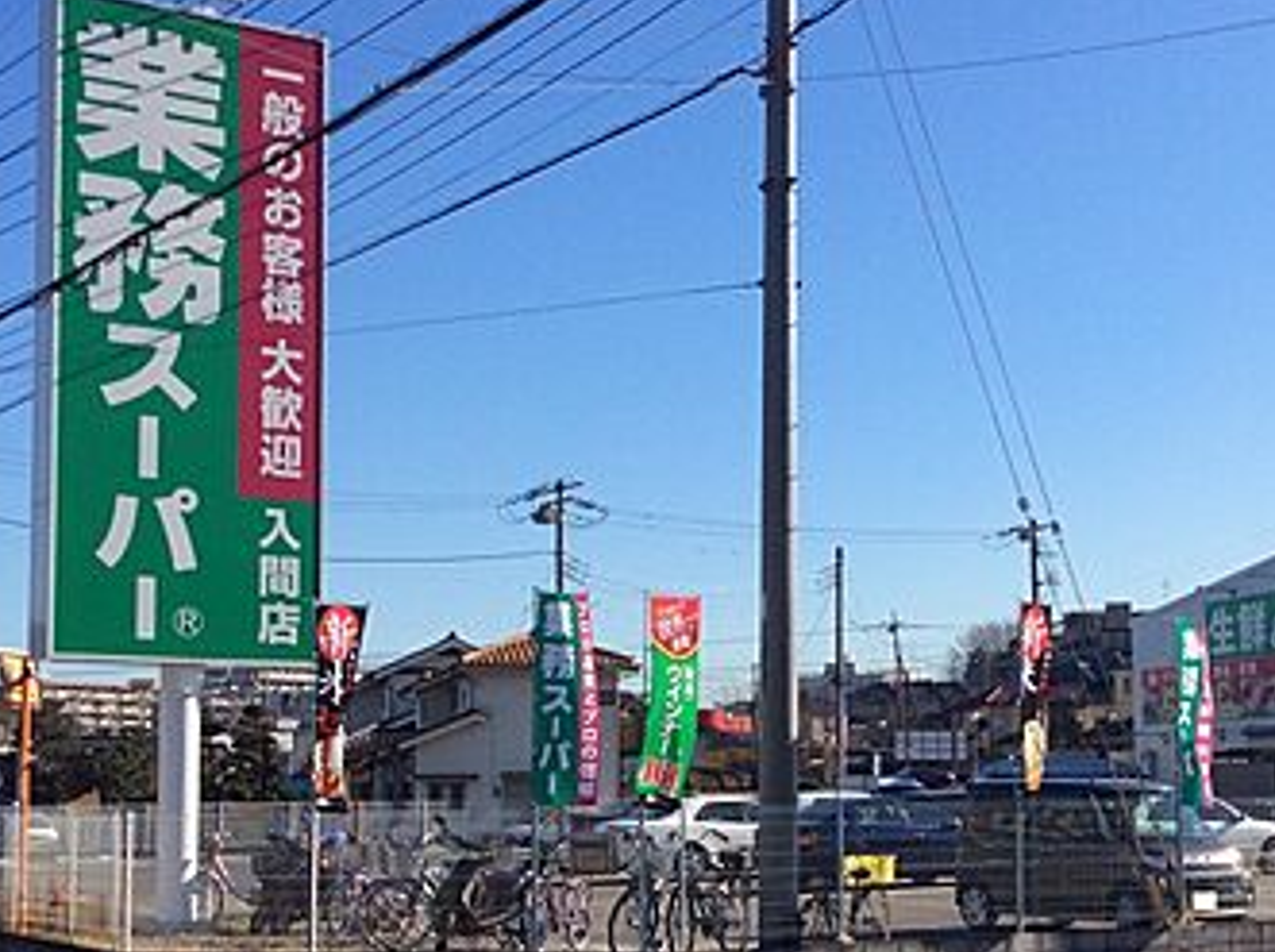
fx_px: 2206
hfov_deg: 32.2
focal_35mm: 60
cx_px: 693
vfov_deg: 24.3
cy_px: 615
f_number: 2.4
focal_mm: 3.3
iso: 32
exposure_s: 1/1431
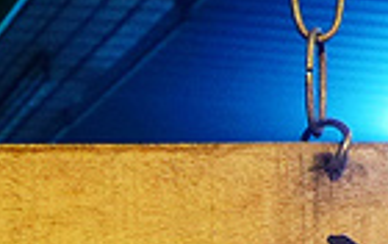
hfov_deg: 13.4
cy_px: 548
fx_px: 1568
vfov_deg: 8.3
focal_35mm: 148
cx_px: -164
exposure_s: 1/25
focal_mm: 4.7
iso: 400
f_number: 1.8
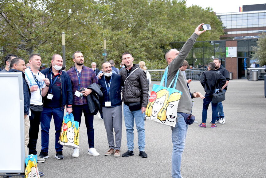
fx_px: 532
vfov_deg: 18.9
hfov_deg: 28.1
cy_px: 89
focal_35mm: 72
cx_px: 133
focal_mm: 48
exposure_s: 1/1000
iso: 2500
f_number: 5
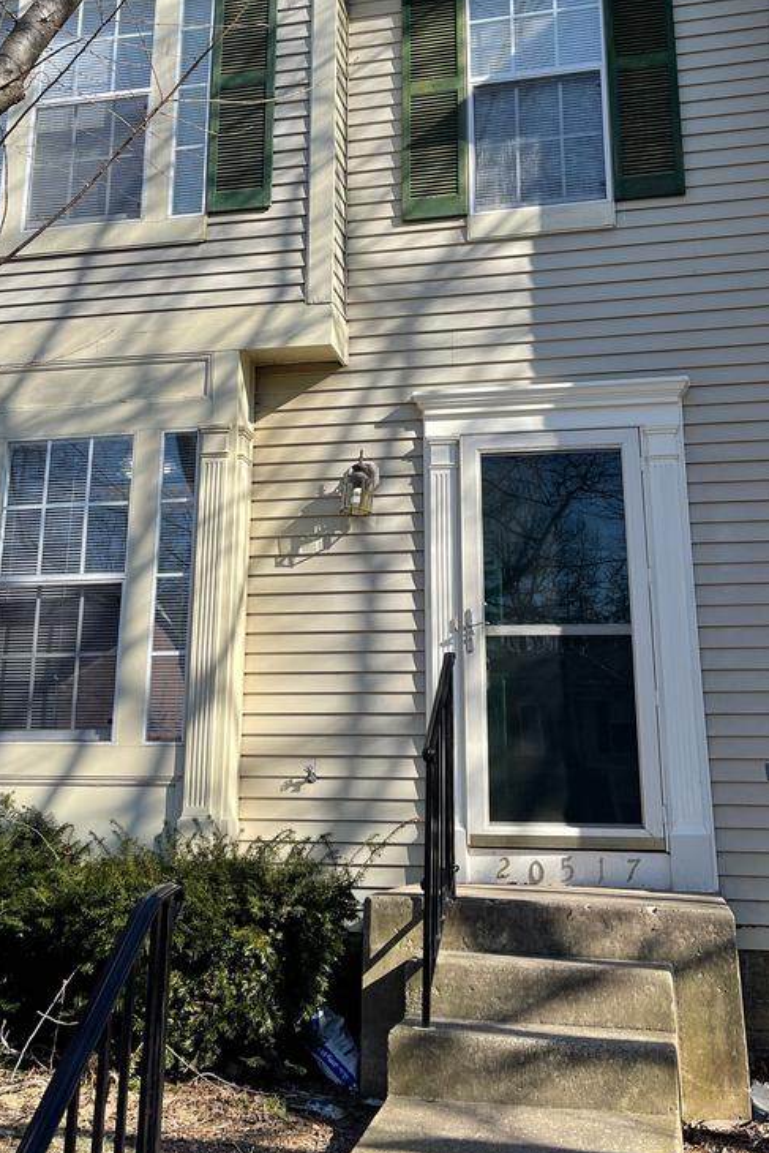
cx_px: 332
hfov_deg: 33.4
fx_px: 1281
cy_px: 411
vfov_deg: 47.9
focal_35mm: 40
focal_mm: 5.1
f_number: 1.6
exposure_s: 1/1795
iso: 32
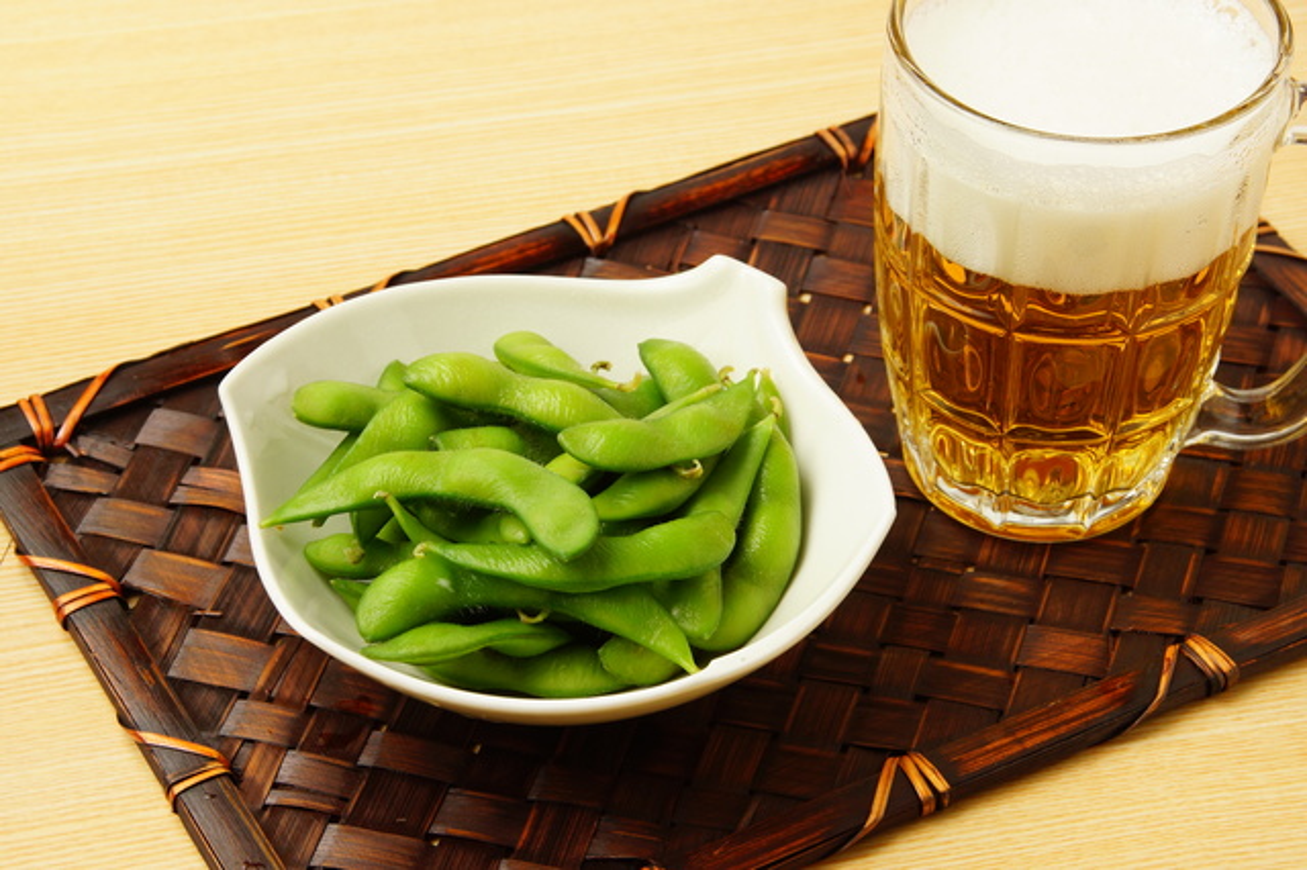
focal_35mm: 90
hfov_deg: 22.6
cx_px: 654
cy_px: 435
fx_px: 3266
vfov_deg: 15.2
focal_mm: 60
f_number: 11
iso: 200
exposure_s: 1/125
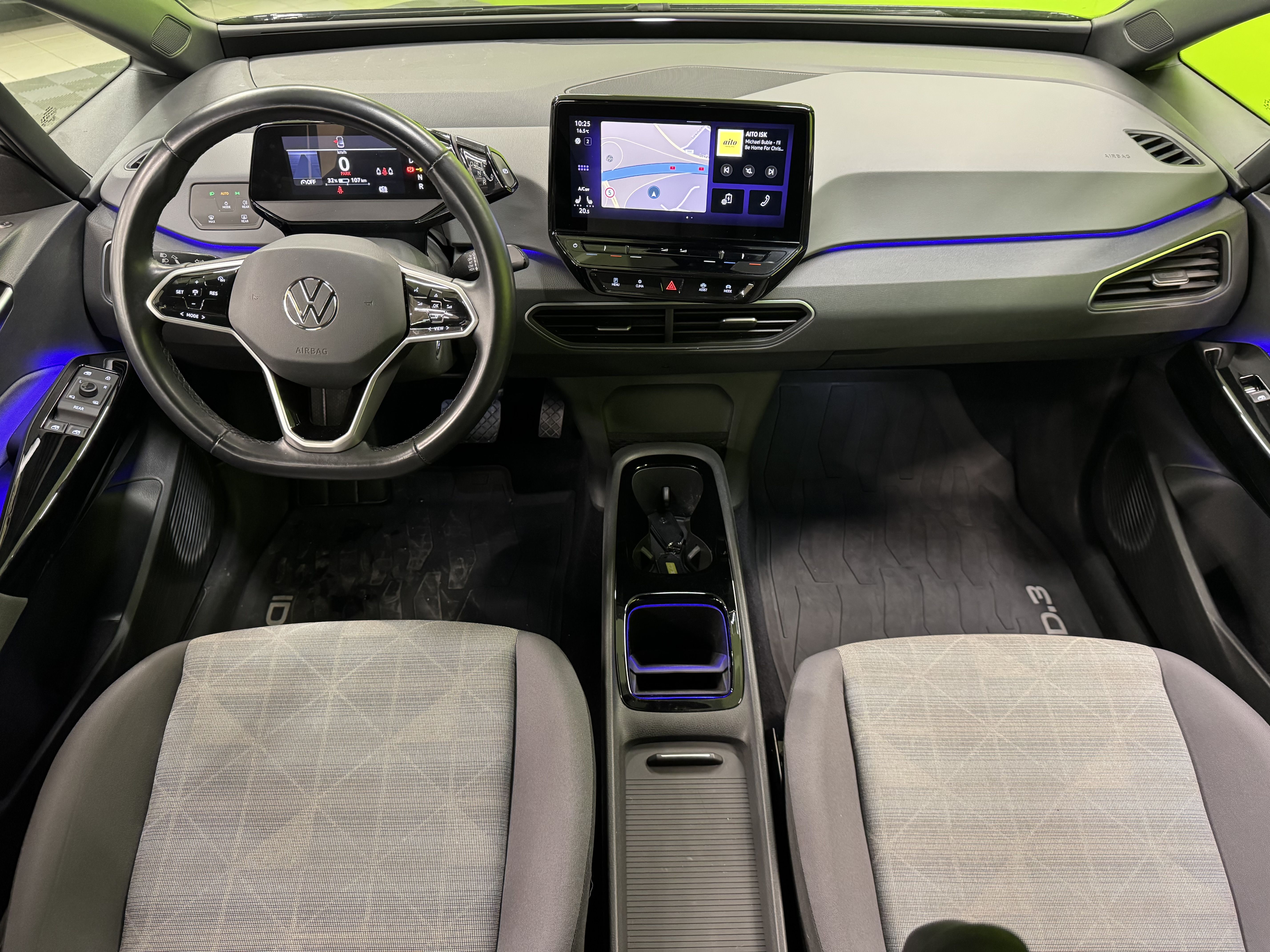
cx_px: 635
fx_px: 881
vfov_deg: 56.8
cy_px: 476
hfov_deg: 71.6
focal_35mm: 24
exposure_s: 1/42
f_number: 1.78
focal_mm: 6.76
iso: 800
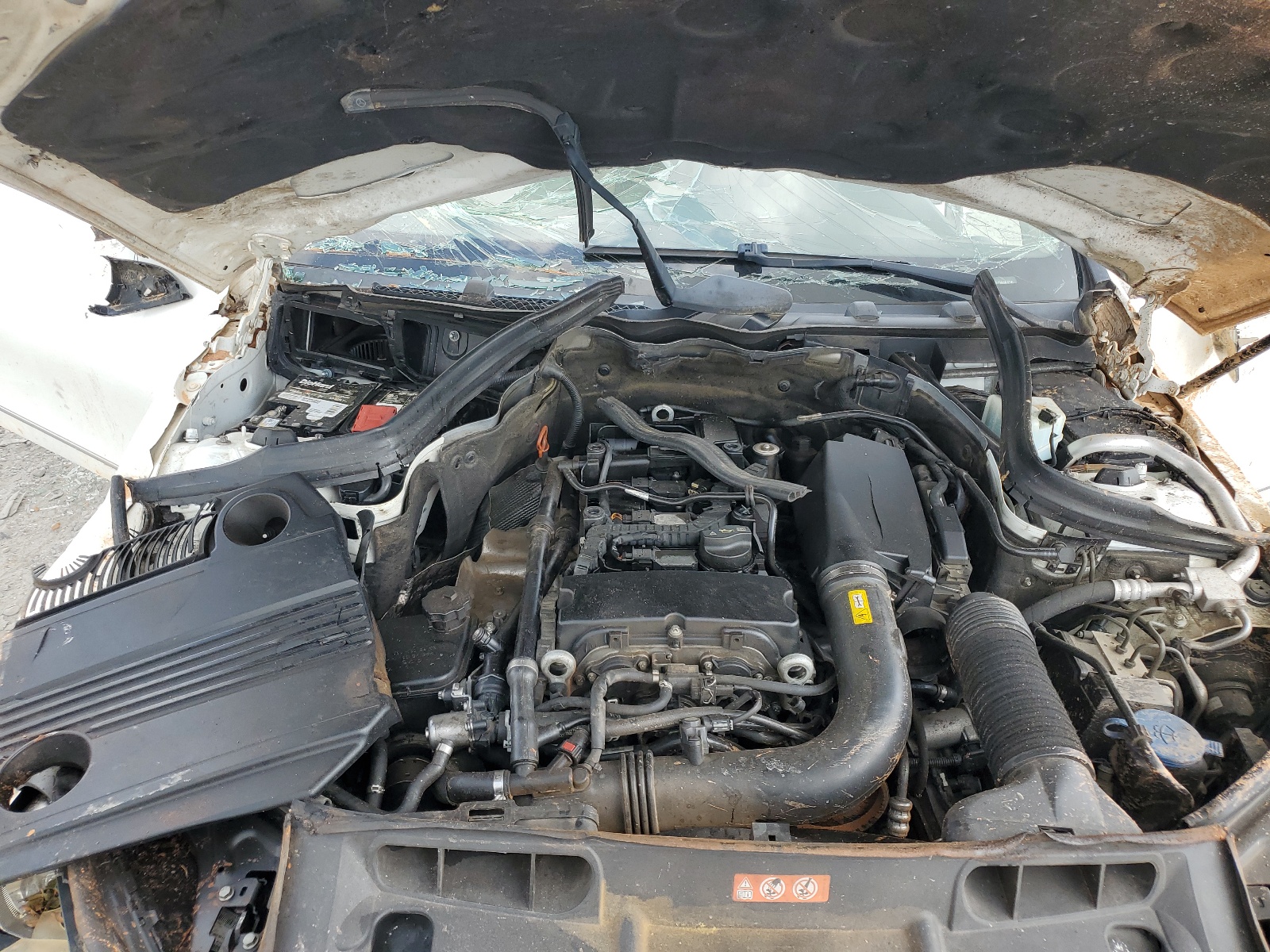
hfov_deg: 67.3
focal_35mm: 26
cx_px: 635
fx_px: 954
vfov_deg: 53.1
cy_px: 476
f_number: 1.5
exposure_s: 1/588
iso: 50
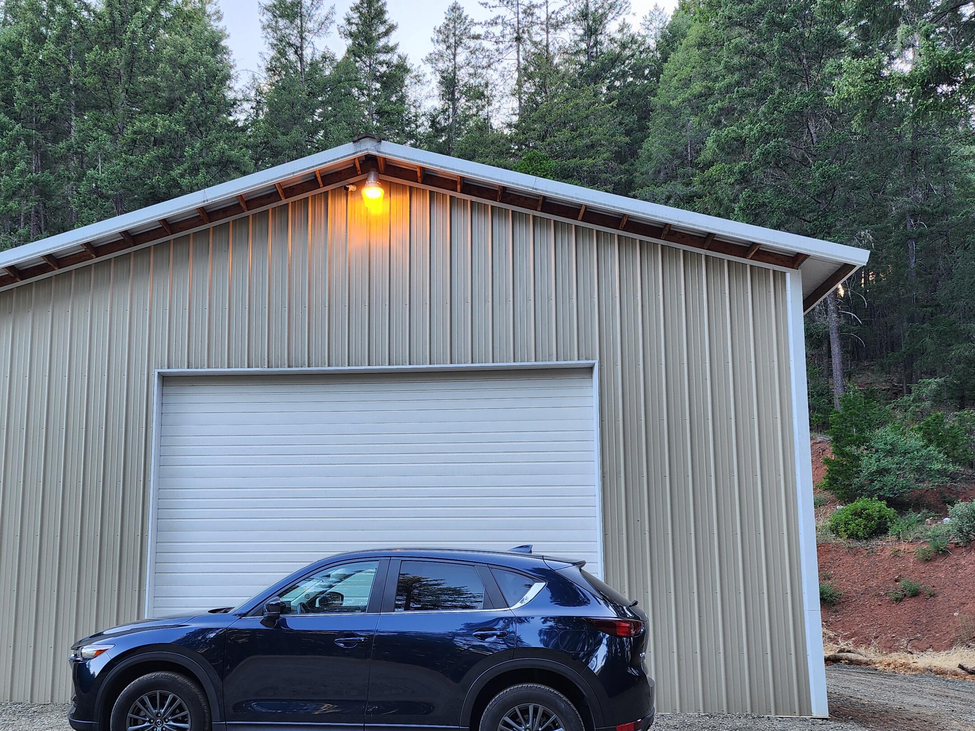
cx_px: 374
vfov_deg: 43.4
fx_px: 901
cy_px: 498
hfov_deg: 56.2
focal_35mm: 32
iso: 50
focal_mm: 6.4
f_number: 1.8
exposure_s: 1/120
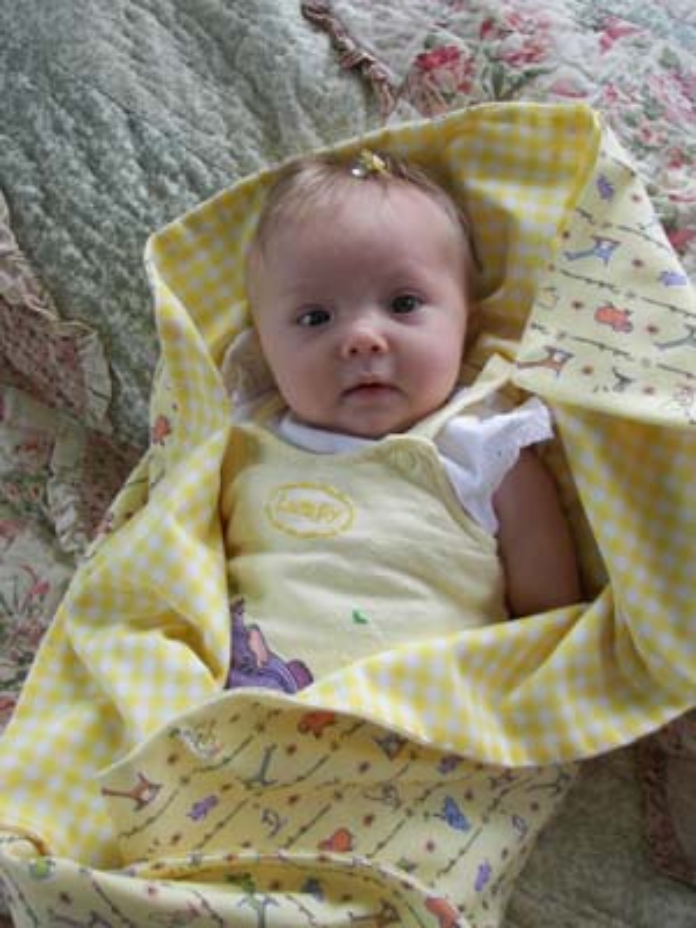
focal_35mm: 36
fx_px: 965
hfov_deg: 39.7
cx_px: 348
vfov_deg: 51.4
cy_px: 464
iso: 50
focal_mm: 6
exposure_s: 1/100
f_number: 2.8
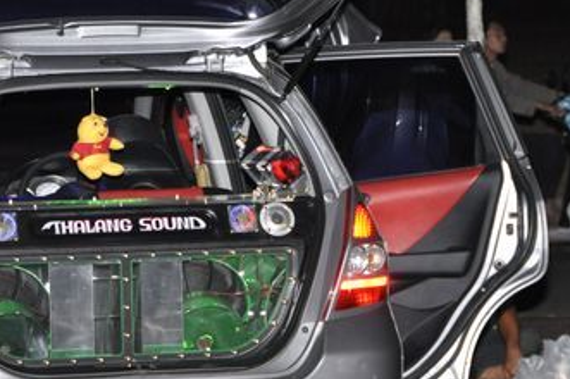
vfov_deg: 5.9
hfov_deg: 8.9
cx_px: 162
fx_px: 3670
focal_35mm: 232
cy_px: 228
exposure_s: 1/60
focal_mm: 80
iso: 800
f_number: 5
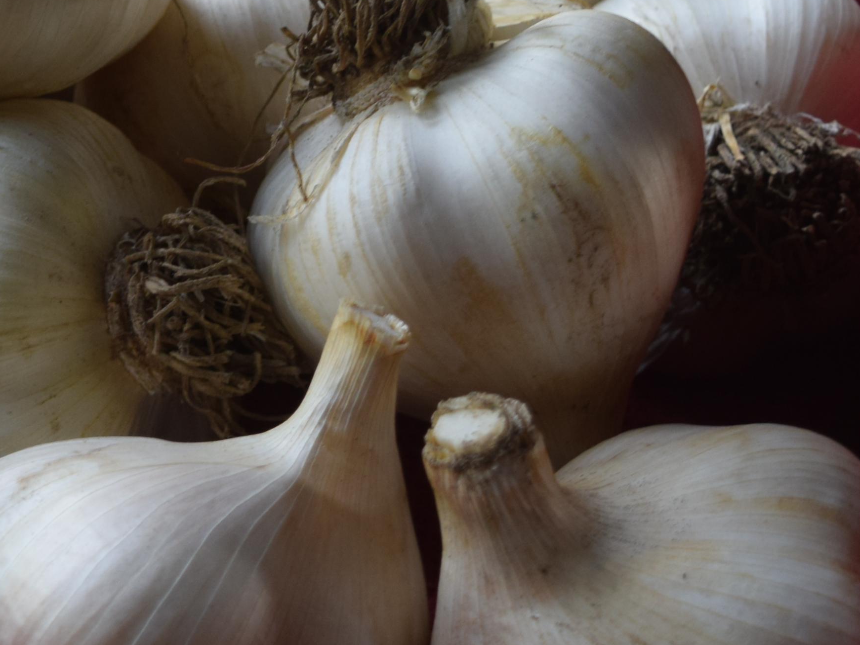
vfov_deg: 9.9
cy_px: 125
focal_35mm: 149
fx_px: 3702
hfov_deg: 13.1
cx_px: -6
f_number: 5
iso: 400
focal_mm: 40
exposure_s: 1/100
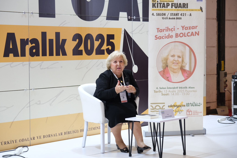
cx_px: 116
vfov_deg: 16.6
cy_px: 78
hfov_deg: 24.8
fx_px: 540
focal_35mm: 82
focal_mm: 53.3
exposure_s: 1/125
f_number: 2.8
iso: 1000
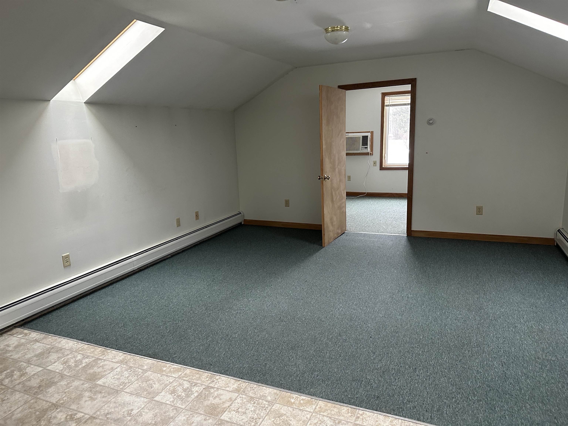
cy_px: 213
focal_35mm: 24
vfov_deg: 56.8
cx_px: 284
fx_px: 394
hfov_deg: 71.6
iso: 400
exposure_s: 1/60
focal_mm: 6.86
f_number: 1.78
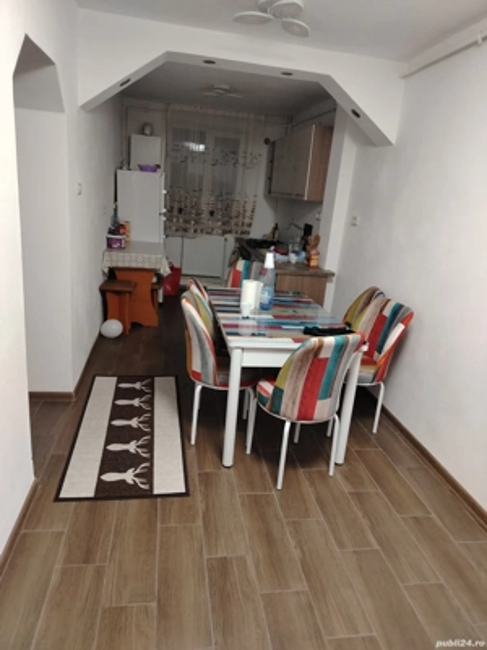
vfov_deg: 71.6
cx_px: 244
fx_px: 450
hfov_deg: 56.8
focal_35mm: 24
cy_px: 325
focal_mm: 5.25
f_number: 1.75
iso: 1869
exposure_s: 1/33.3
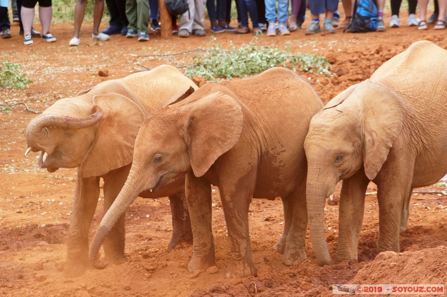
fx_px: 3535
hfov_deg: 7.2
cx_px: 224
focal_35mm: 285
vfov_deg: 4.8
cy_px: 148
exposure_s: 1/250
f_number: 8
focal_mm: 190
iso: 800
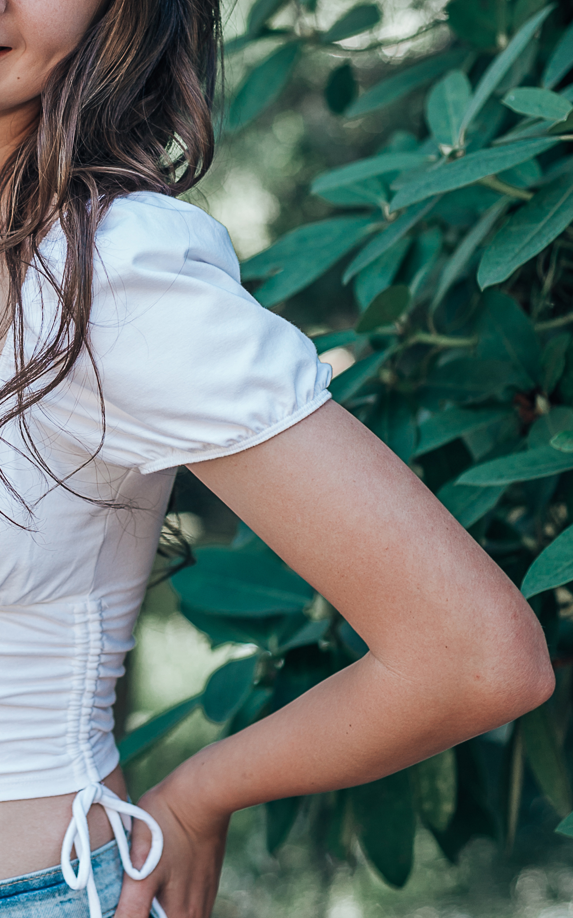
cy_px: 357
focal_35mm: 107
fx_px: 2674
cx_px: 52
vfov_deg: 19.4
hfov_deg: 12.1
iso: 100
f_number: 2.8
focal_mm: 50
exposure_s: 1/250
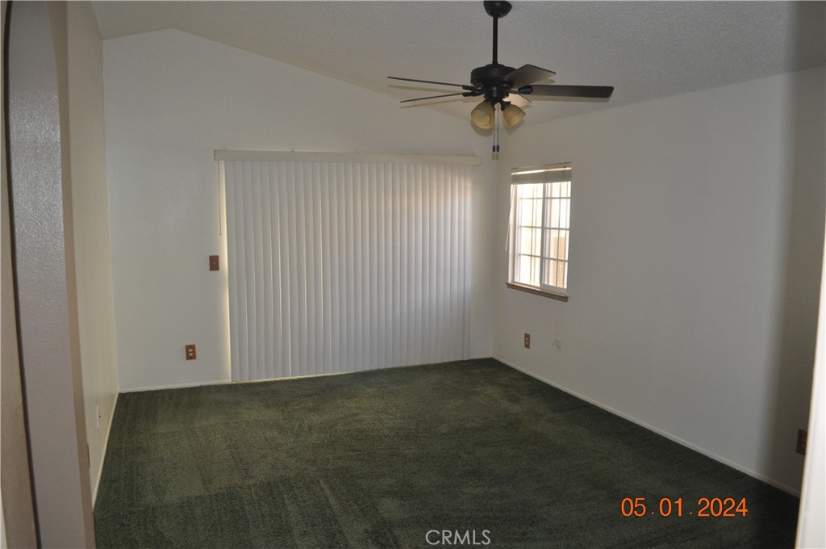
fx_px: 619
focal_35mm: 27
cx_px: 413
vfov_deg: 47.8
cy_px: 274
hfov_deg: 67.4
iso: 800
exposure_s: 1/60
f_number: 3.5
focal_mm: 18
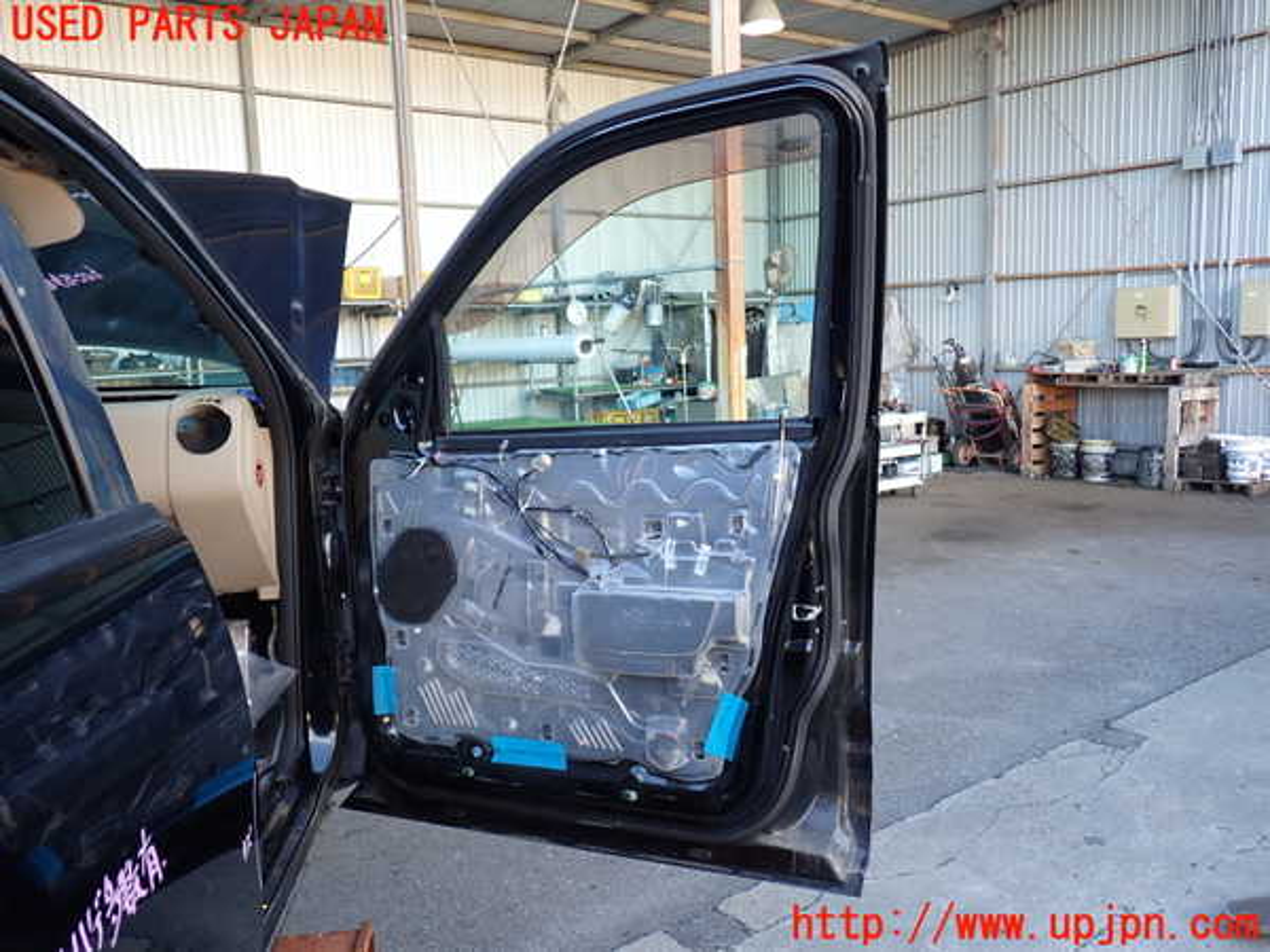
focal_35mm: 28
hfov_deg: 63.4
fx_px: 1027
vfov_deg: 49.7
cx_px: 635
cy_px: 476
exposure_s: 1/60
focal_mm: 5.05
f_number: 2.2
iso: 100
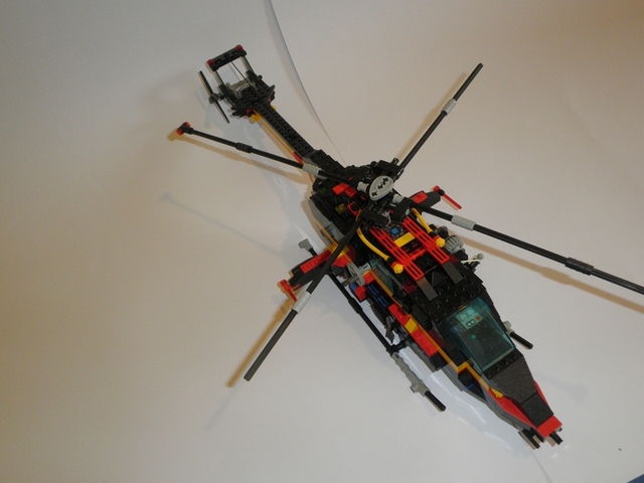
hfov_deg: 67.3
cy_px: 242
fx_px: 484
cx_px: 322
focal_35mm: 26
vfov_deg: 53.1
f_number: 2.8
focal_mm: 4.7
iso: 160
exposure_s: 1/30
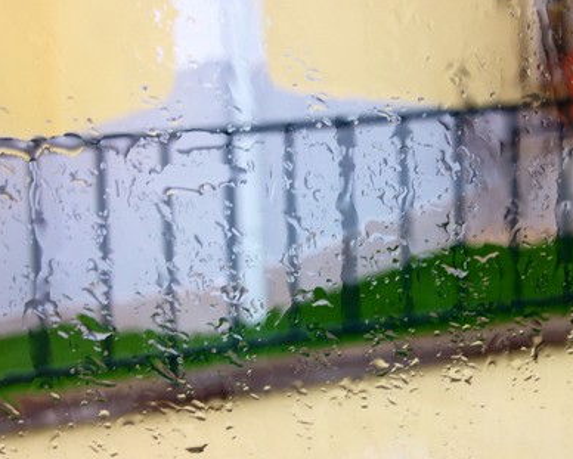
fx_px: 747
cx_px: 343
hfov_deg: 41.8
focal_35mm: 44
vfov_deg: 34.2
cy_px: 240
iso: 50
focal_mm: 4.28
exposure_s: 1/30
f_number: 2.4
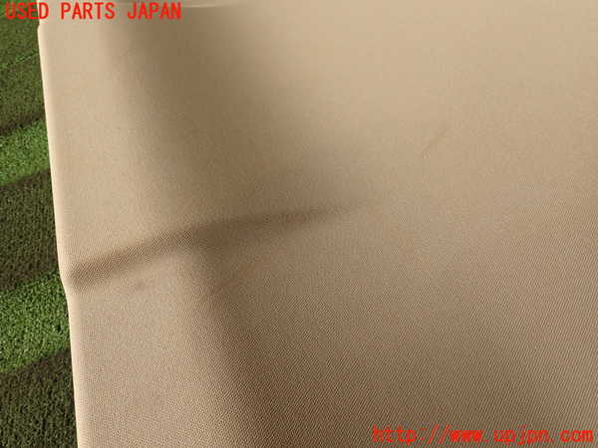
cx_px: 299
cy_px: 224
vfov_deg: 54.9
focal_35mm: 25
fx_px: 432
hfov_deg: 69.4
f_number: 2.8
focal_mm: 4.5
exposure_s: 1/100
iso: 100
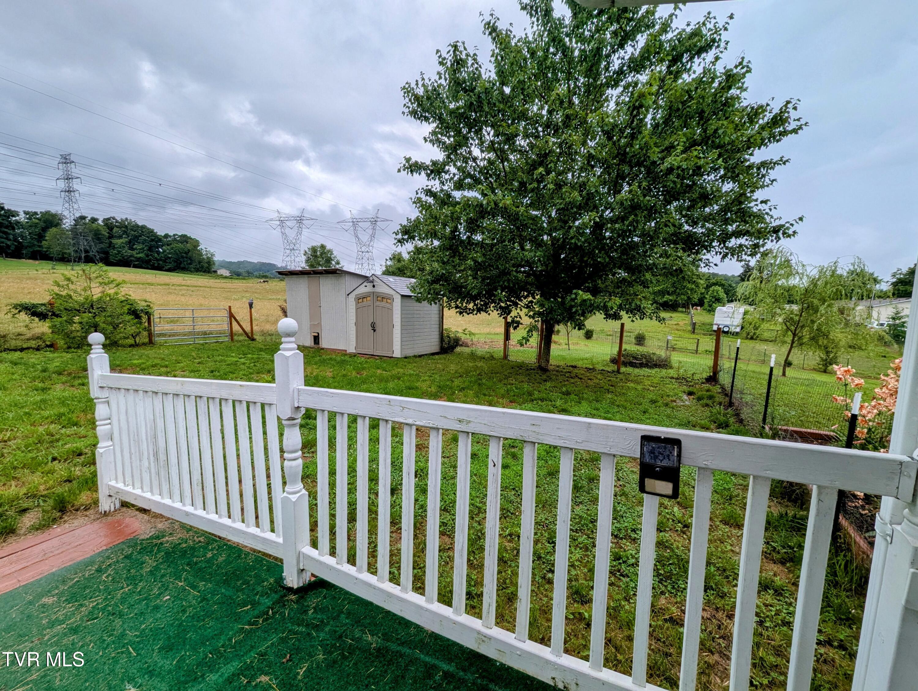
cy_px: 346
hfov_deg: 106.1
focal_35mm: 13
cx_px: 459
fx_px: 345
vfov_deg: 90.0
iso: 44
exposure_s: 1/808
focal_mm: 1.95
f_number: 2.2
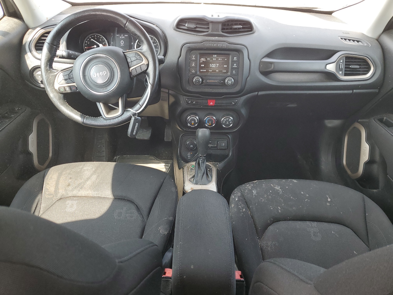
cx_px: 196
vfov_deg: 53.1
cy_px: 148
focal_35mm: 26
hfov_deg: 67.3
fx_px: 295
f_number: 1.5
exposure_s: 1/125
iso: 50
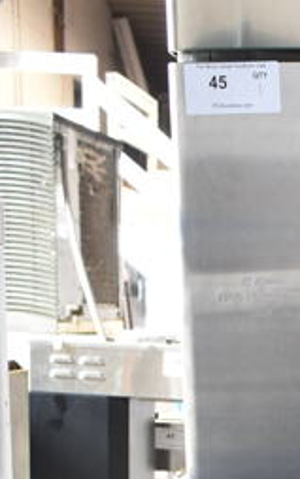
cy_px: 650
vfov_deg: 19.2
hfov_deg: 12.5
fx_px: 1294
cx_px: 470
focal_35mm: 99
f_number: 3.5
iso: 1000
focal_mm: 18
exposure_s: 1/30
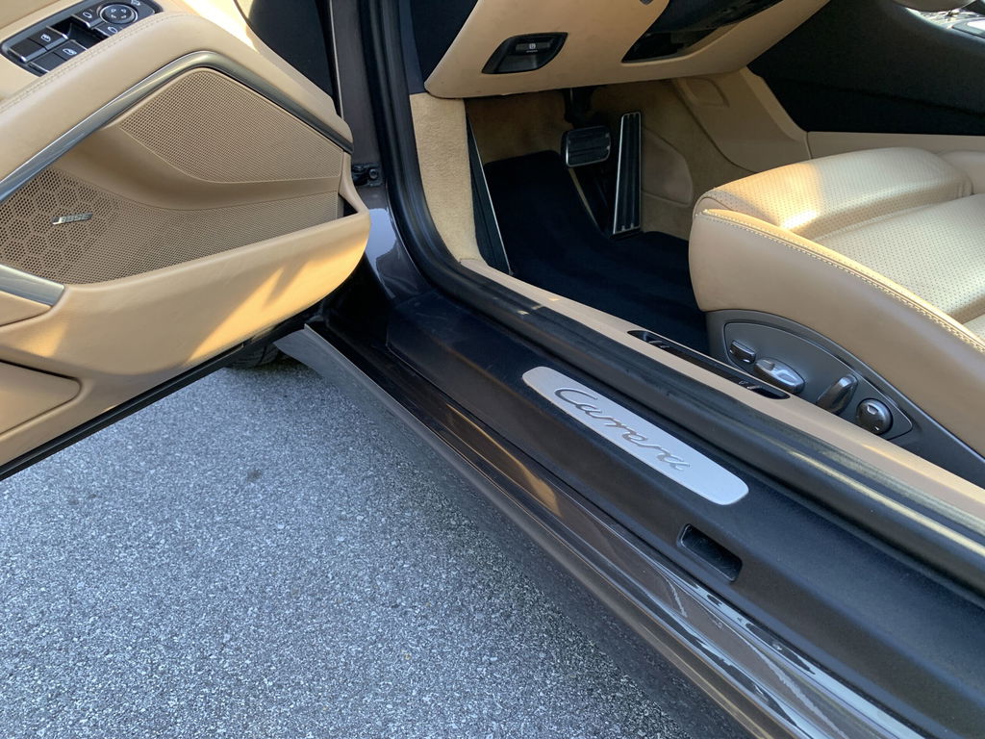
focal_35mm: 26
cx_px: 492
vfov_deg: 53.1
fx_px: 740
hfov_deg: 67.3
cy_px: 370
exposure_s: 1/121
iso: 80
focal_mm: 4.25
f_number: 1.8
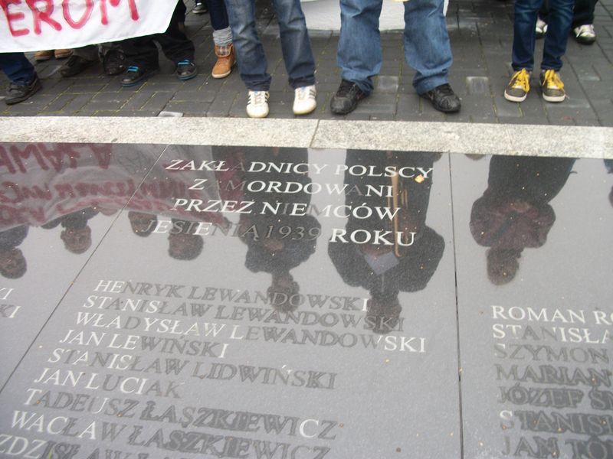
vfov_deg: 44.2
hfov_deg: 56.8
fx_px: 567
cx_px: 306
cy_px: 230
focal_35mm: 32
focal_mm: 5.7
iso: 80
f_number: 2.9
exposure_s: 1/40
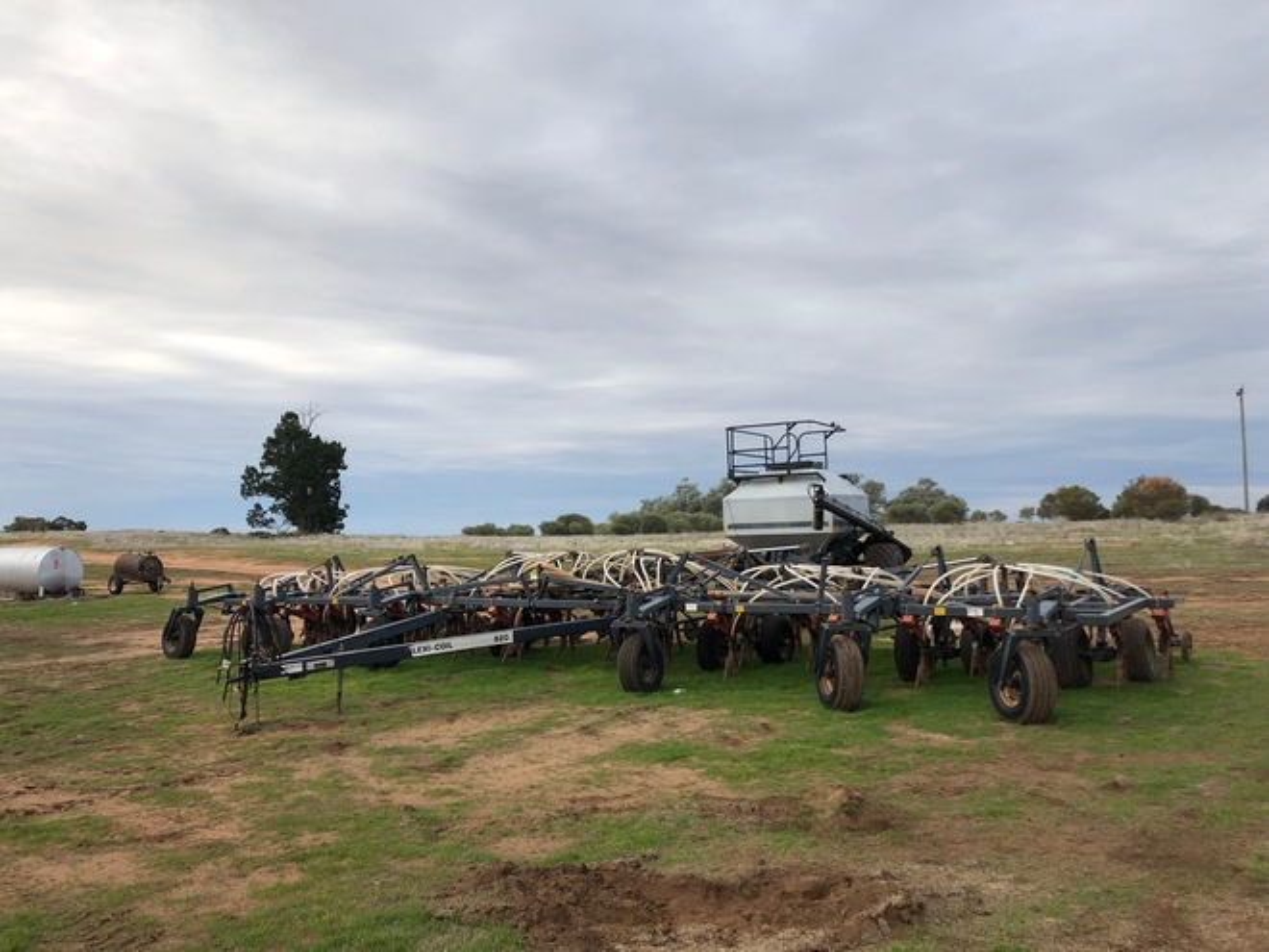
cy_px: 476
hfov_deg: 63.4
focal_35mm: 28
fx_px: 1026
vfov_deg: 49.7
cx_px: 634
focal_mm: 3.99
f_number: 1.8
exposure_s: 1/1000
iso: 20
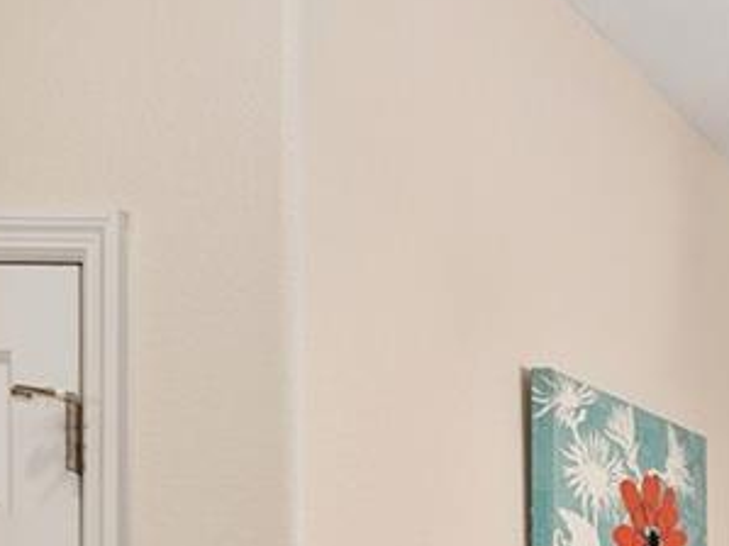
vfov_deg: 18.4
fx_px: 1516
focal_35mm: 72
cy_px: 792
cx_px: 1370
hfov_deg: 19.2
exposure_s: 1/25
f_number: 8
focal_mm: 14
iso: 400
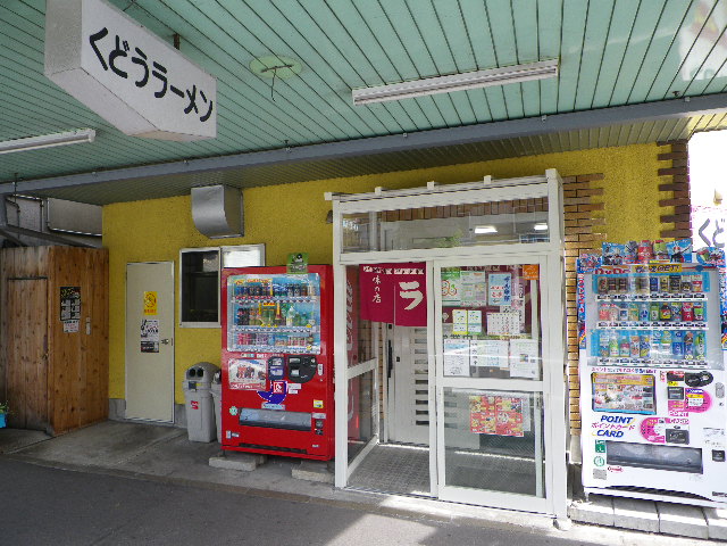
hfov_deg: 63.4
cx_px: 364
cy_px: 273
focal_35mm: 28
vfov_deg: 49.7
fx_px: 588
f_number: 2.6
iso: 64
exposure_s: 1/125
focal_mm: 4.9
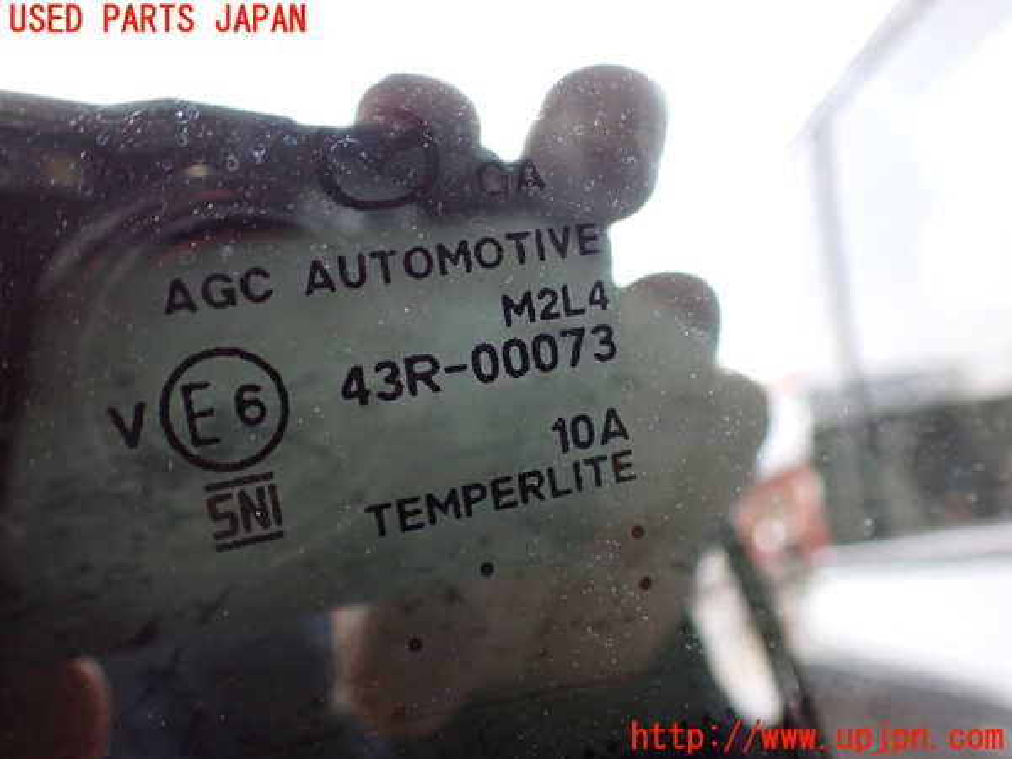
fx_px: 877
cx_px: 506
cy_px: 380
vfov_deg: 46.8
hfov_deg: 60.0
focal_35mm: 30
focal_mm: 5.4
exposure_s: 1/100
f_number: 2.3
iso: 800
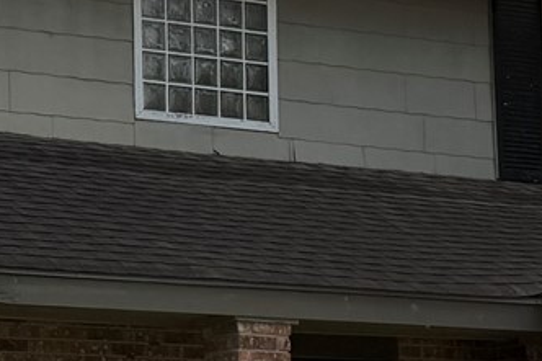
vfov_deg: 8.9
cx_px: -60
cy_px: 248
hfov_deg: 13.1
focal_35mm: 154
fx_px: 2317
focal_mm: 6.76
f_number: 1.78
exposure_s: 1/6173
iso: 80
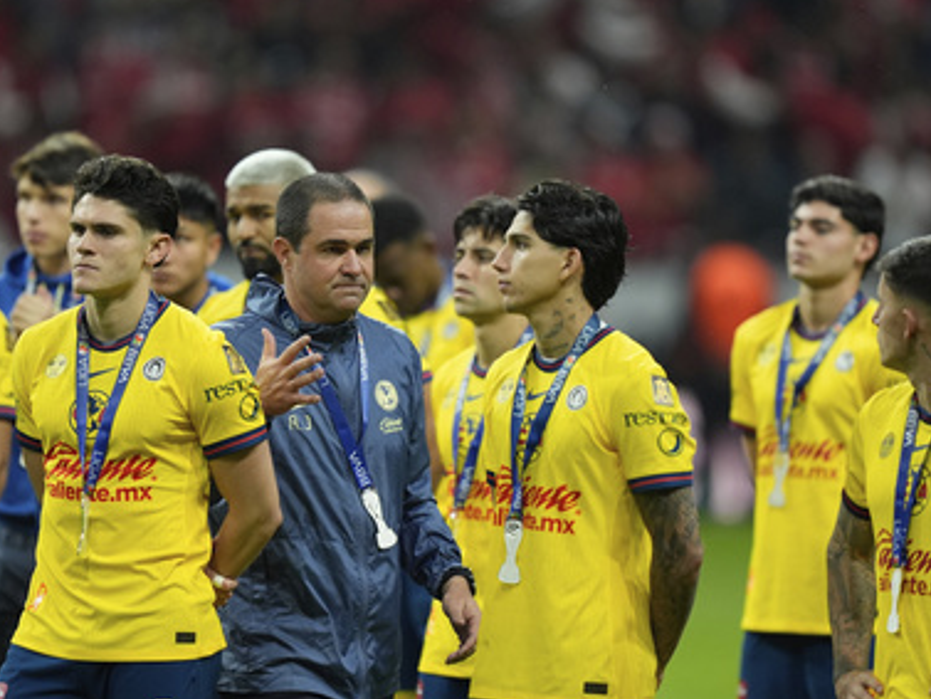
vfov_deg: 2.9
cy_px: 305
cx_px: 457
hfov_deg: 3.8
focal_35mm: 522
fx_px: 14044
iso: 2500
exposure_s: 1/1600
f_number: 2.8
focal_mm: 400
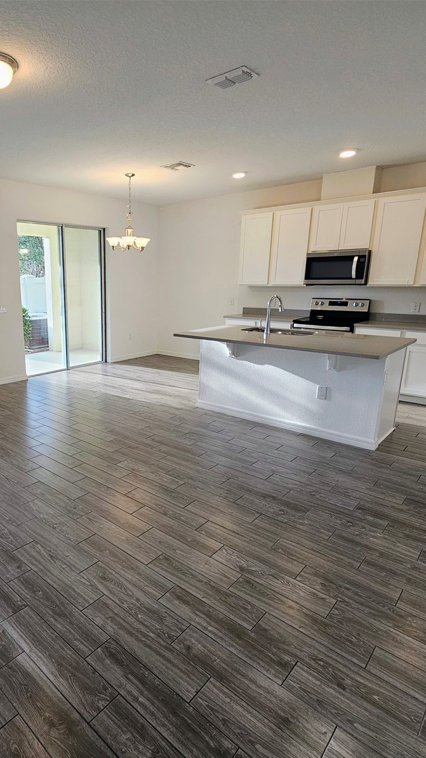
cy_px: 381
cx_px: 115
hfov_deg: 55.9
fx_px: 382
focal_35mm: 19
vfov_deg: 89.6
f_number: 2.2
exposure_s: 1/60
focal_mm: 2.2
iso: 64
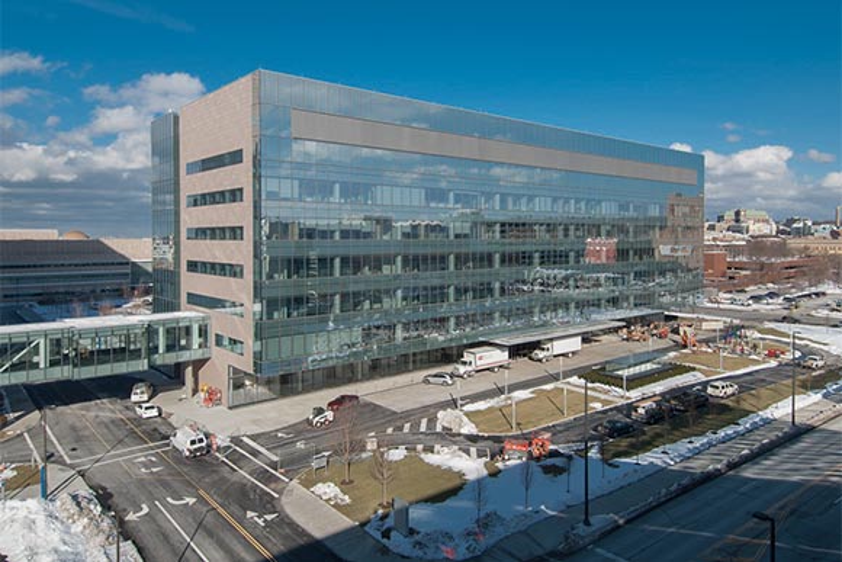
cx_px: 421
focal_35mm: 18
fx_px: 421
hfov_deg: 90.0
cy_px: 281
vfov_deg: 67.4
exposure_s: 1/160
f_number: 10
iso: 100
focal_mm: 12
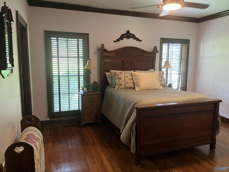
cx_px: 114
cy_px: 86
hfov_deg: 67.3
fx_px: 172
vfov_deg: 53.1
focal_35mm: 26
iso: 500
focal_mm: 5.1
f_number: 1.6
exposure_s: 1/60
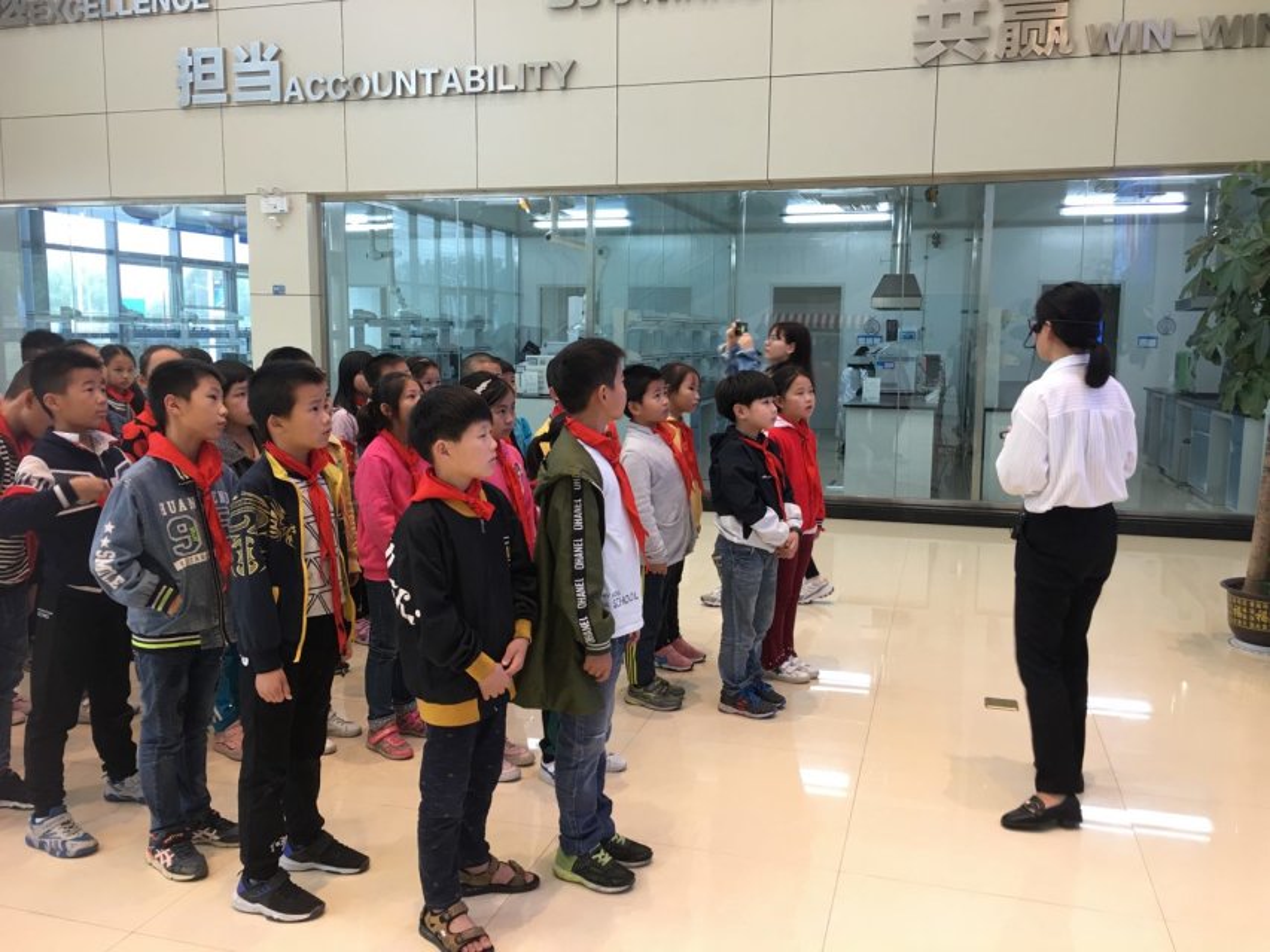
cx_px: 635
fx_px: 1064
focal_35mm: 29
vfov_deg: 48.2
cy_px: 476
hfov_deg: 61.7
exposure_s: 1/17
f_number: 2.2
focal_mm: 4.15
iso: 40
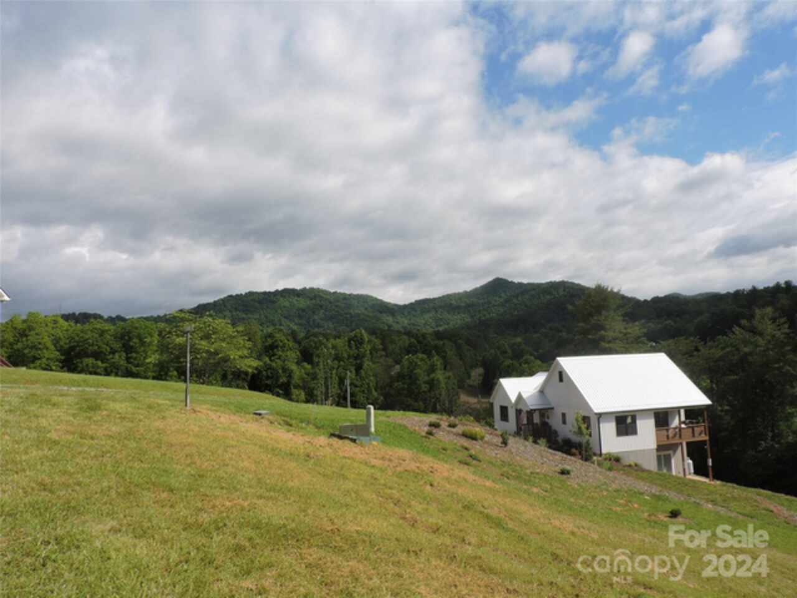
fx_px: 553
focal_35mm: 24
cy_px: 299
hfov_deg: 71.6
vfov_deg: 56.8
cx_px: 398
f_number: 3.7
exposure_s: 1/1250
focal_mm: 4.3
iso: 100
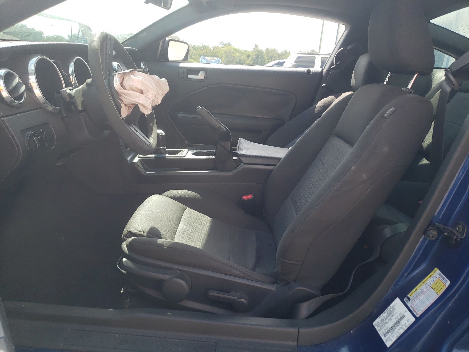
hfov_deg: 67.3
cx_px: 234
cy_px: 176
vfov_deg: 53.1
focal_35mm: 26
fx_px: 352
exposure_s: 1/667
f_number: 1.5
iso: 50
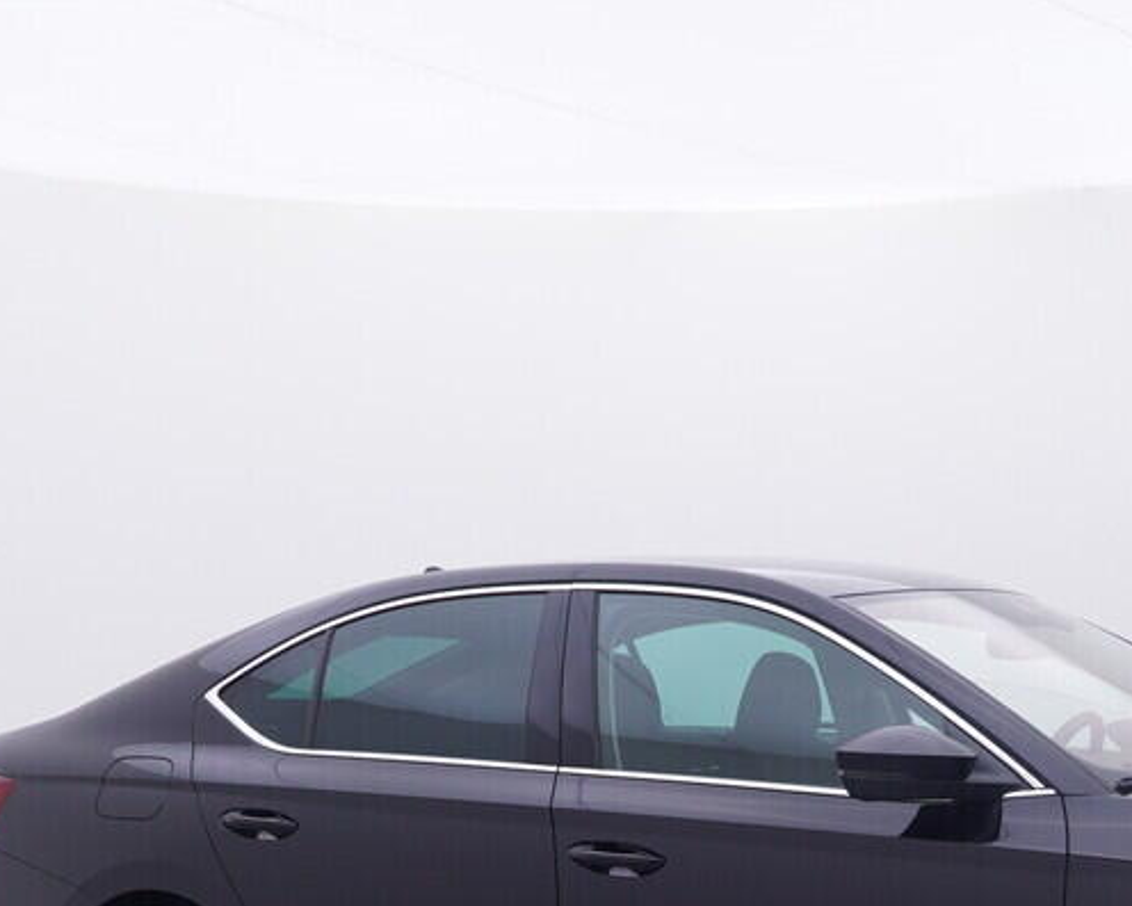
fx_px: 2056
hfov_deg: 30.7
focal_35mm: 61
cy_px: 908
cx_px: 701
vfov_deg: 23.8
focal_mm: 15
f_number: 5
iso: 200
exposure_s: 1/80
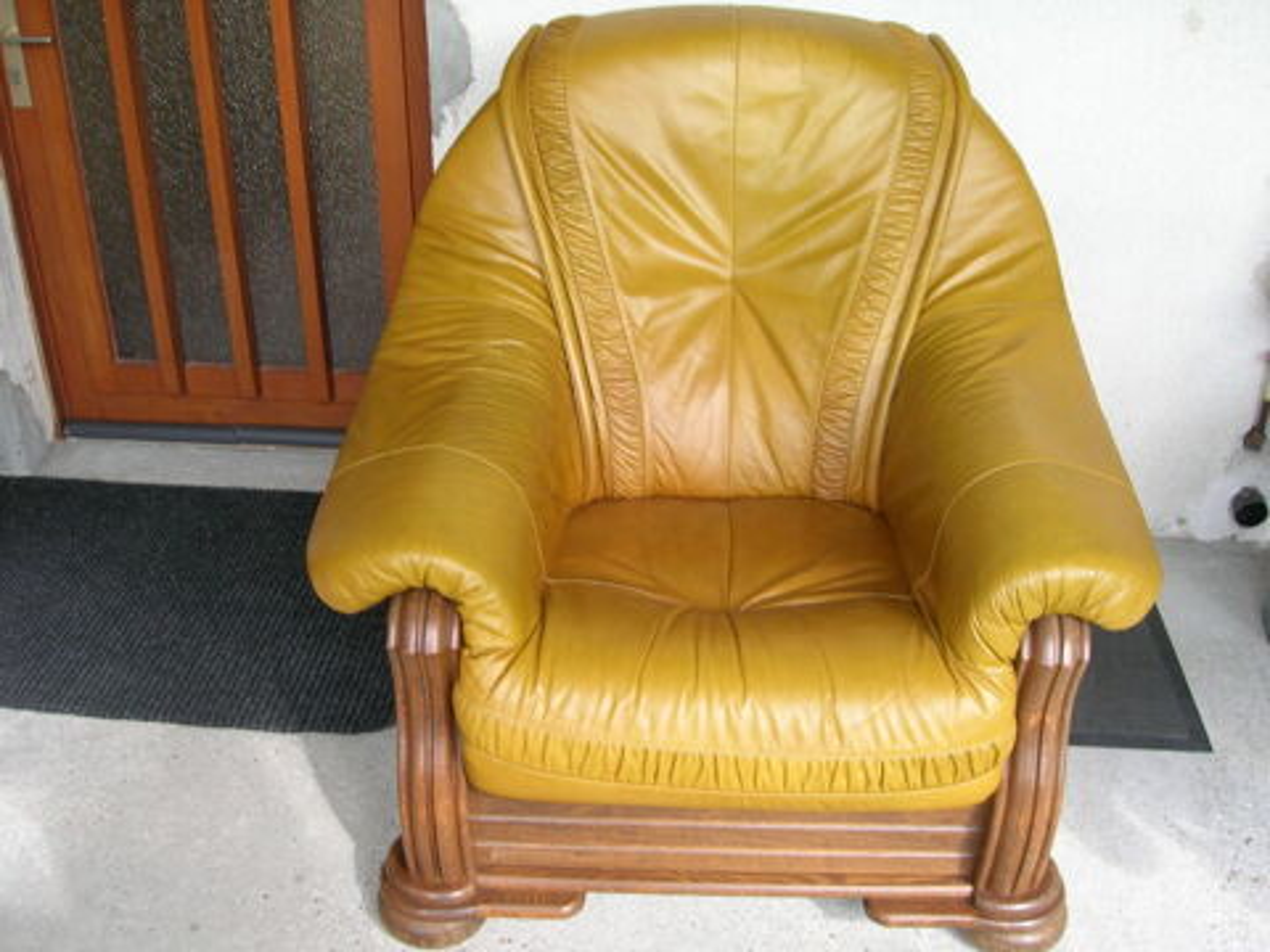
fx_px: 1247
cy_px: 476
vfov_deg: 41.8
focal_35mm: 34
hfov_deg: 54.0
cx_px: 635
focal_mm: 5.7
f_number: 4.9
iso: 50
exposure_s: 1/18.4
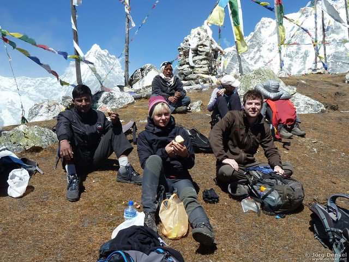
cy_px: 131
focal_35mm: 42
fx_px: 423
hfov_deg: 44.8
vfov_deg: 34.3
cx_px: 174
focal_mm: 6.9
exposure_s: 1/500
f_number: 4.5
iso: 80
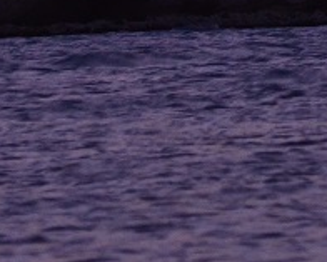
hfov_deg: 1.5
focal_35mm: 1325
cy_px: -88
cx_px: 391
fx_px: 12833
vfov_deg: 1.2
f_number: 5
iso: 1600
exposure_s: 1/6
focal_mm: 185
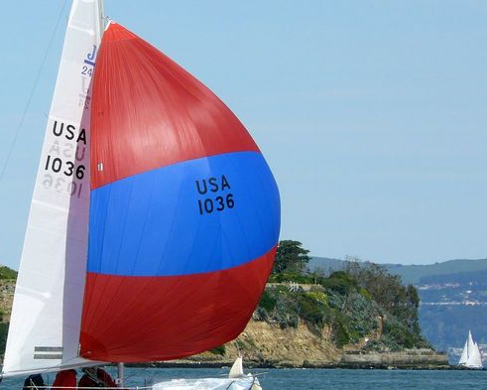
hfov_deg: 4.0
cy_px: 250
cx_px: 136
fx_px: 6905
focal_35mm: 479
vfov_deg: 3.2
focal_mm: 50.1
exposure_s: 1/800
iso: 100
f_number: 5
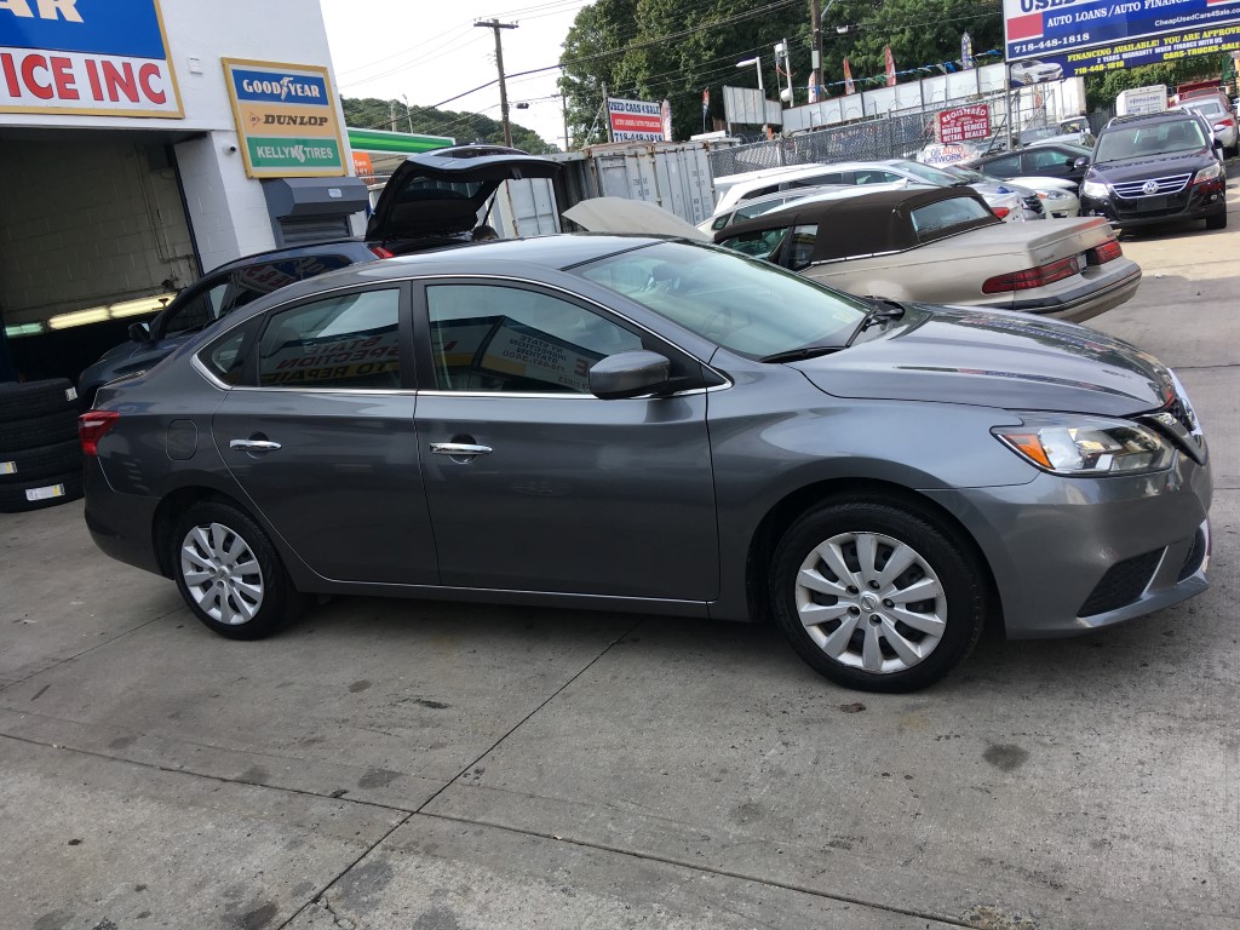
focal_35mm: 29
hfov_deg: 61.7
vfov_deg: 48.2
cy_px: 465
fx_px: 1039
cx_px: 620
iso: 25
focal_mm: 4.15
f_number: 2.2
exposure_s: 1/587
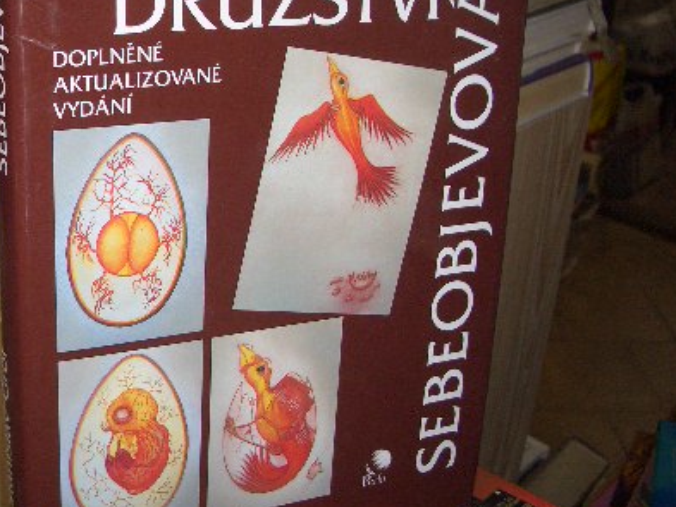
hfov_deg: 33.3
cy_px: 201
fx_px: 1113
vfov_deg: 25.6
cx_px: 203
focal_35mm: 57
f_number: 2.6
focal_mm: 5.8
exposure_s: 1/60
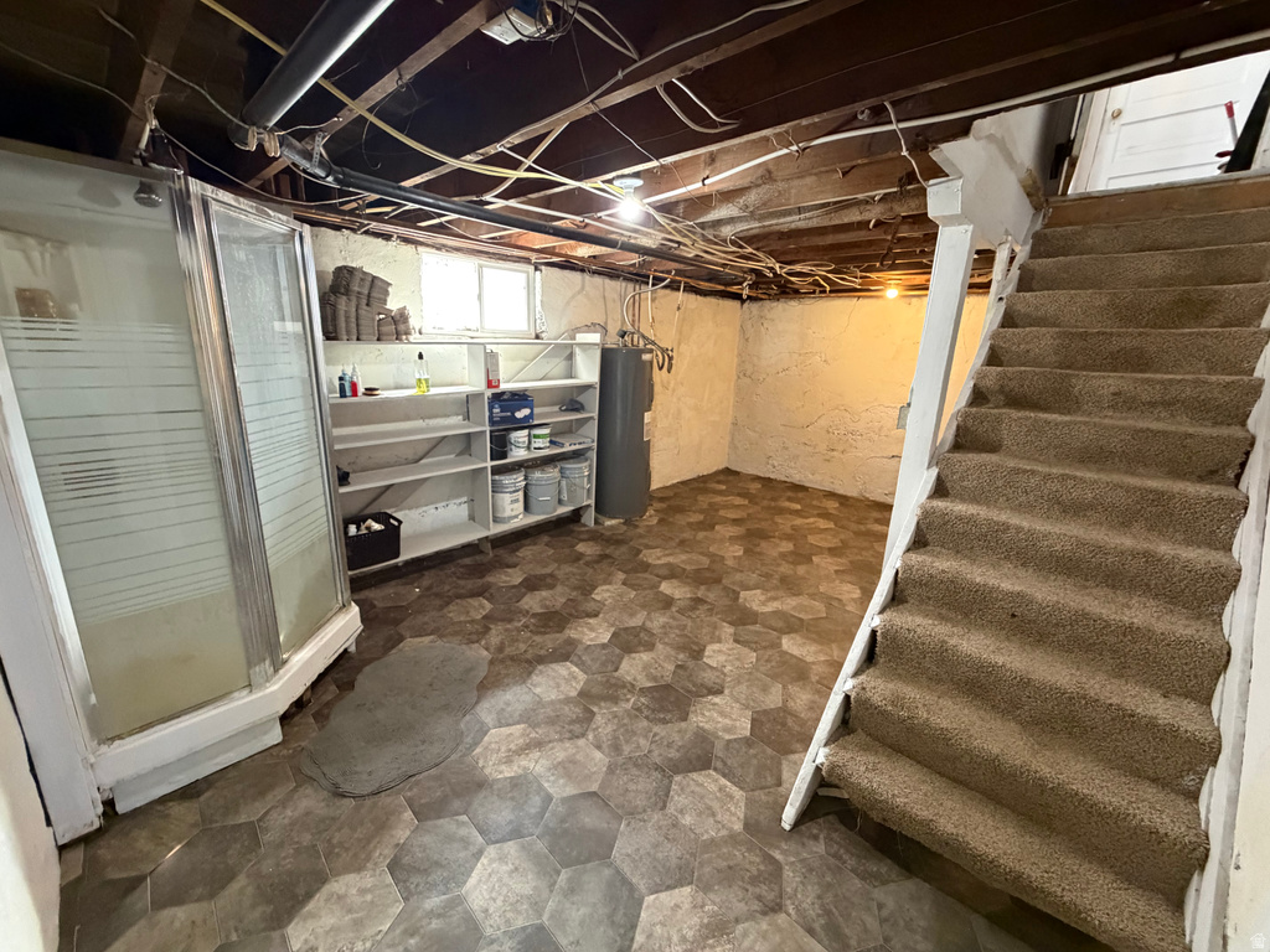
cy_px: 476
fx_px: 514
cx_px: 635
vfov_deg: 85.7
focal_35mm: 14
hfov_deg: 102.1
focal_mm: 2.22
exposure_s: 1/60
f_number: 2.2
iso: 800
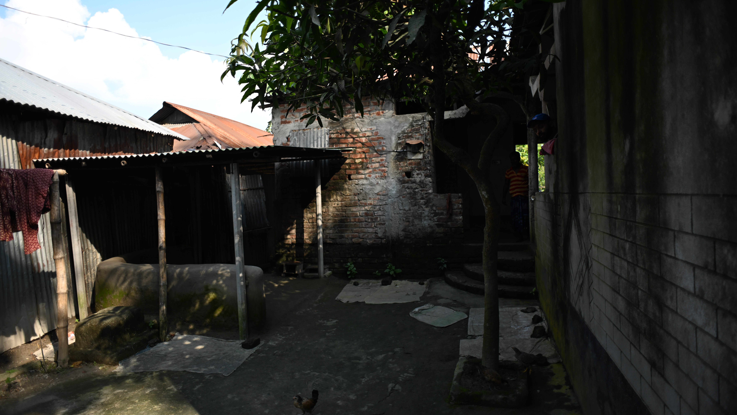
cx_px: 368
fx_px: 410
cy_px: 202
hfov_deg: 83.8
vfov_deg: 53.6
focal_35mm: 21
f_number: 2.8
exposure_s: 1/500
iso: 100
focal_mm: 20
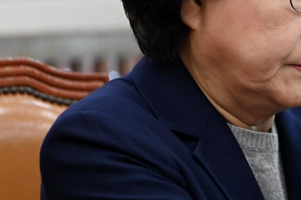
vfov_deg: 3.4
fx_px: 3403
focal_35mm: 407
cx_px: 332
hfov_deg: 5.1
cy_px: 27
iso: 3200
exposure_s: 1/250
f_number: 5.6
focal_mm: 170
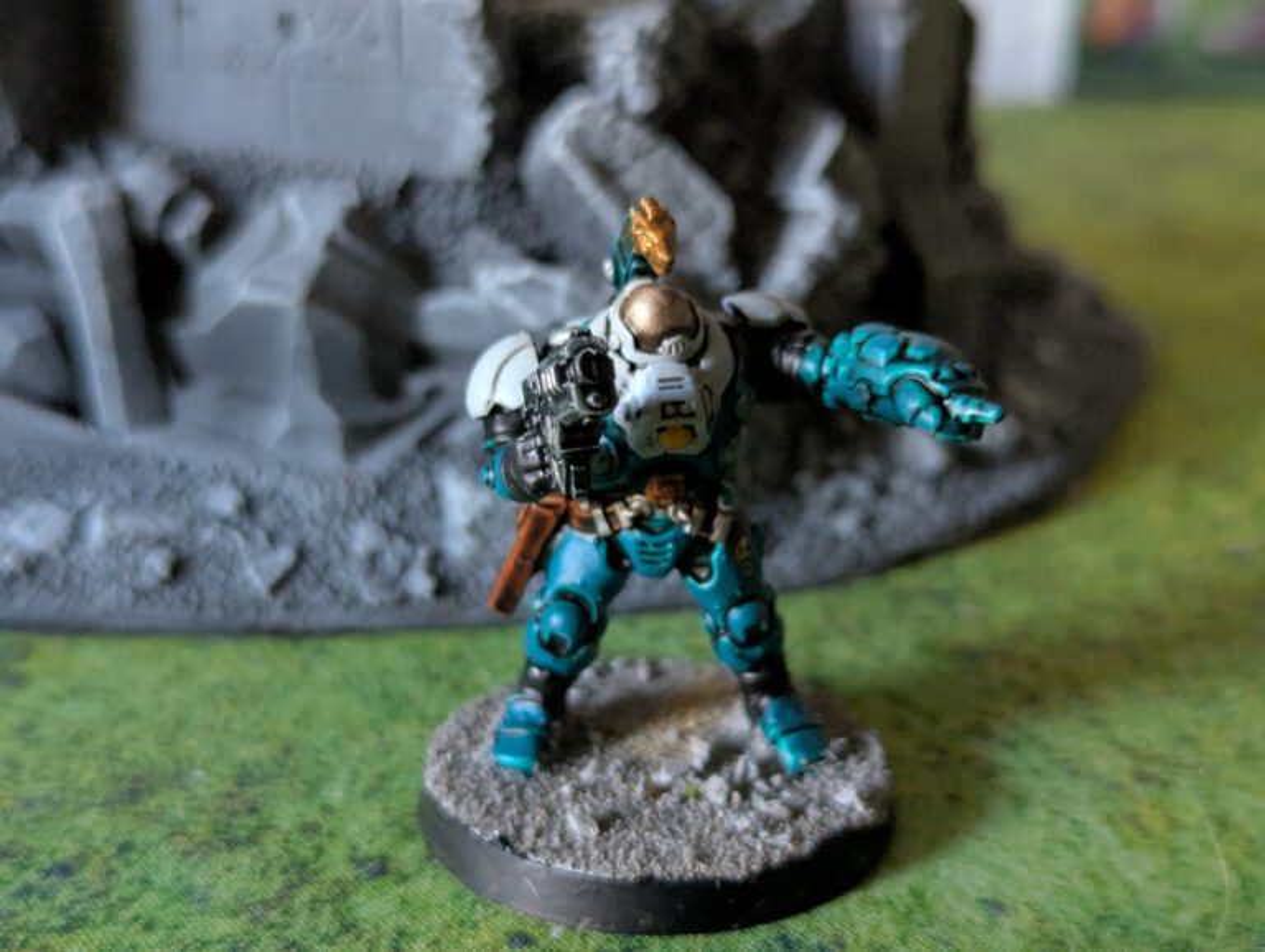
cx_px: 632
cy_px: 476
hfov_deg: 39.6
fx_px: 1756
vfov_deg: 30.3
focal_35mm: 48
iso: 774
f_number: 1.85
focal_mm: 6.81
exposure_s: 1/52
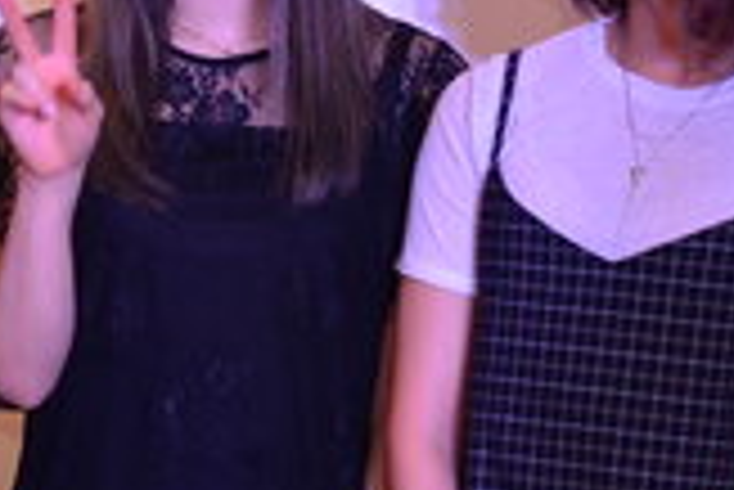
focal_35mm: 270
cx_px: -392
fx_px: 5510
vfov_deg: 5.1
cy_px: -7
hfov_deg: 7.5
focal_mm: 55
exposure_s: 1/160
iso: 320
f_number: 4
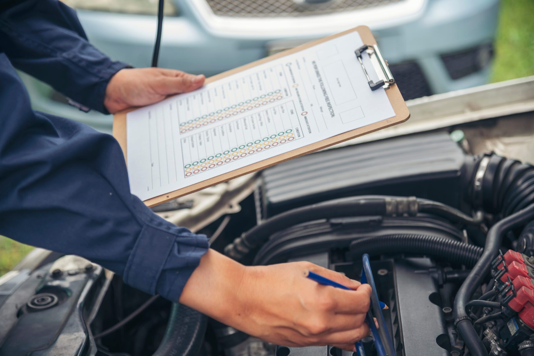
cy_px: 178
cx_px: 267
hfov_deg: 27.0
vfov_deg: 18.2
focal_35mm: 75
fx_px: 1113
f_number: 4
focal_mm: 75
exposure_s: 1/250
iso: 250
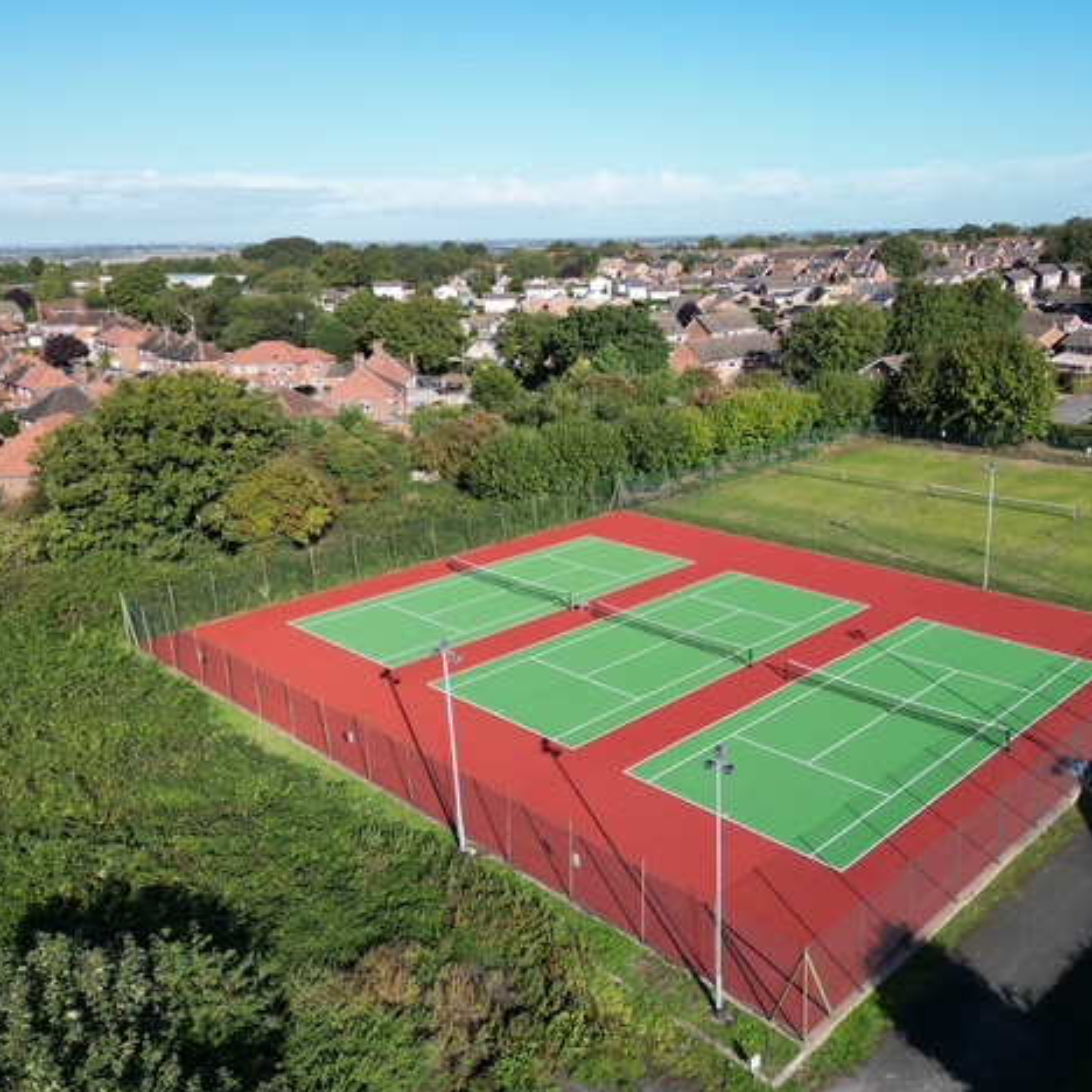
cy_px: 537
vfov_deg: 55.6
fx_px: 1035
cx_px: 700
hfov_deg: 54.8
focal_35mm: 29
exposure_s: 1/2500
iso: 130
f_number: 1.7
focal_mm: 6.72
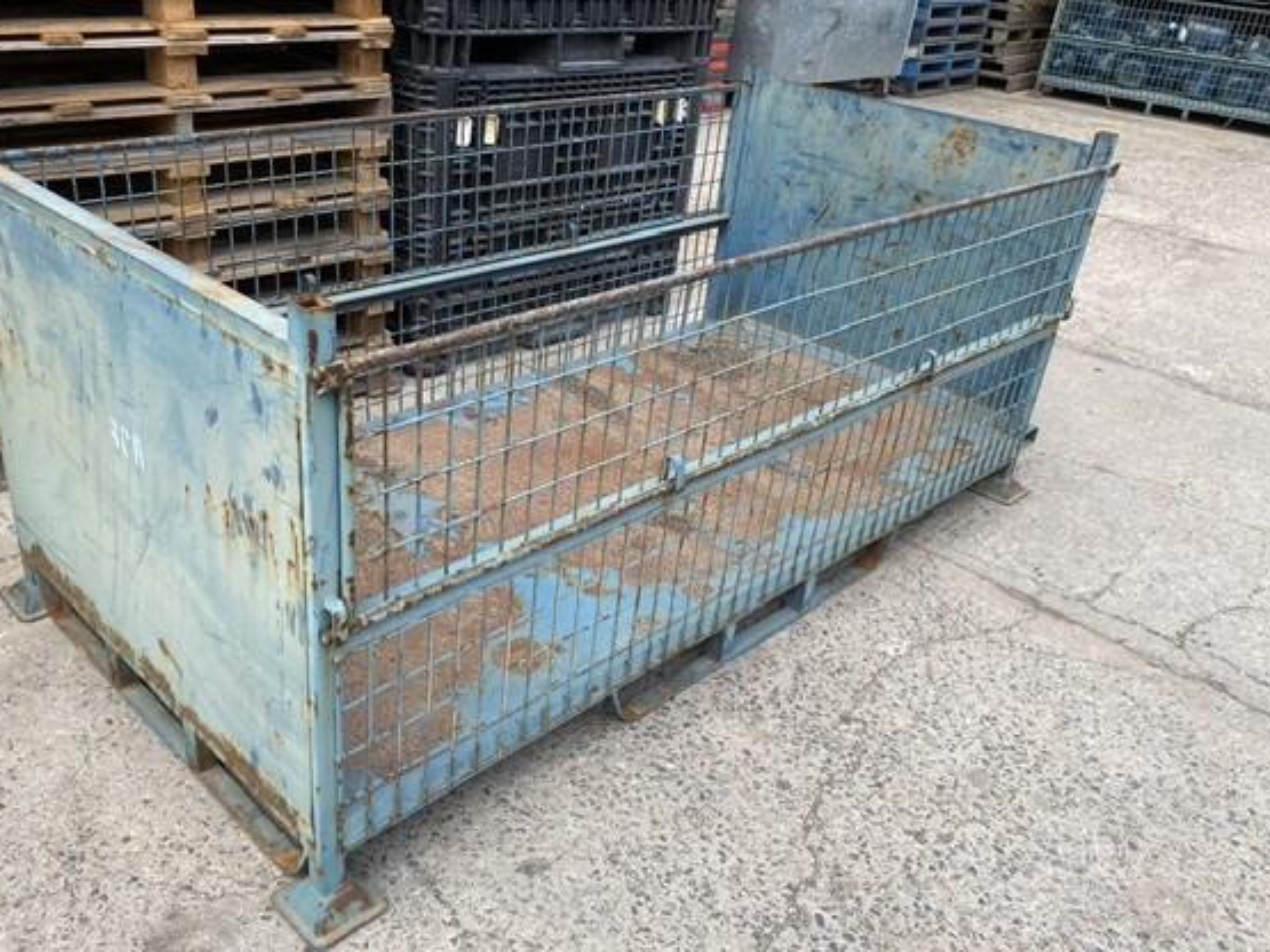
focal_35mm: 30
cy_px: 513
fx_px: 1100
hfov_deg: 59.8
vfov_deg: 46.7
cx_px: 551
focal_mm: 4.25
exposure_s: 1/557
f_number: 1.8
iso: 32
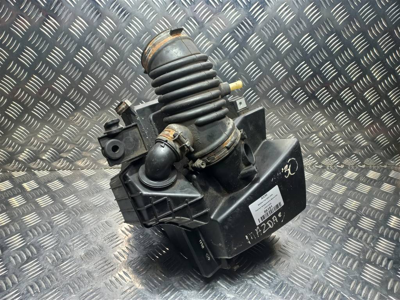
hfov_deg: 69.4
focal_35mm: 25
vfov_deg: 54.9
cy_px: 150
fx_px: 289
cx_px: 200
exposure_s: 1/50
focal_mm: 4.6
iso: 64
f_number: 1.8
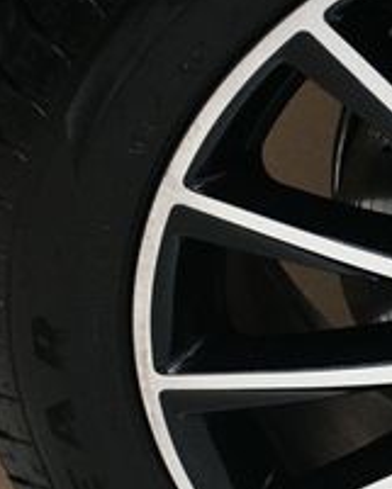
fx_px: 2246
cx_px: 655
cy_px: 345
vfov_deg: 12.4
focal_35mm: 155
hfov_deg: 9.6
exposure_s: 1/125
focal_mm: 35
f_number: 4.2
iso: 2500
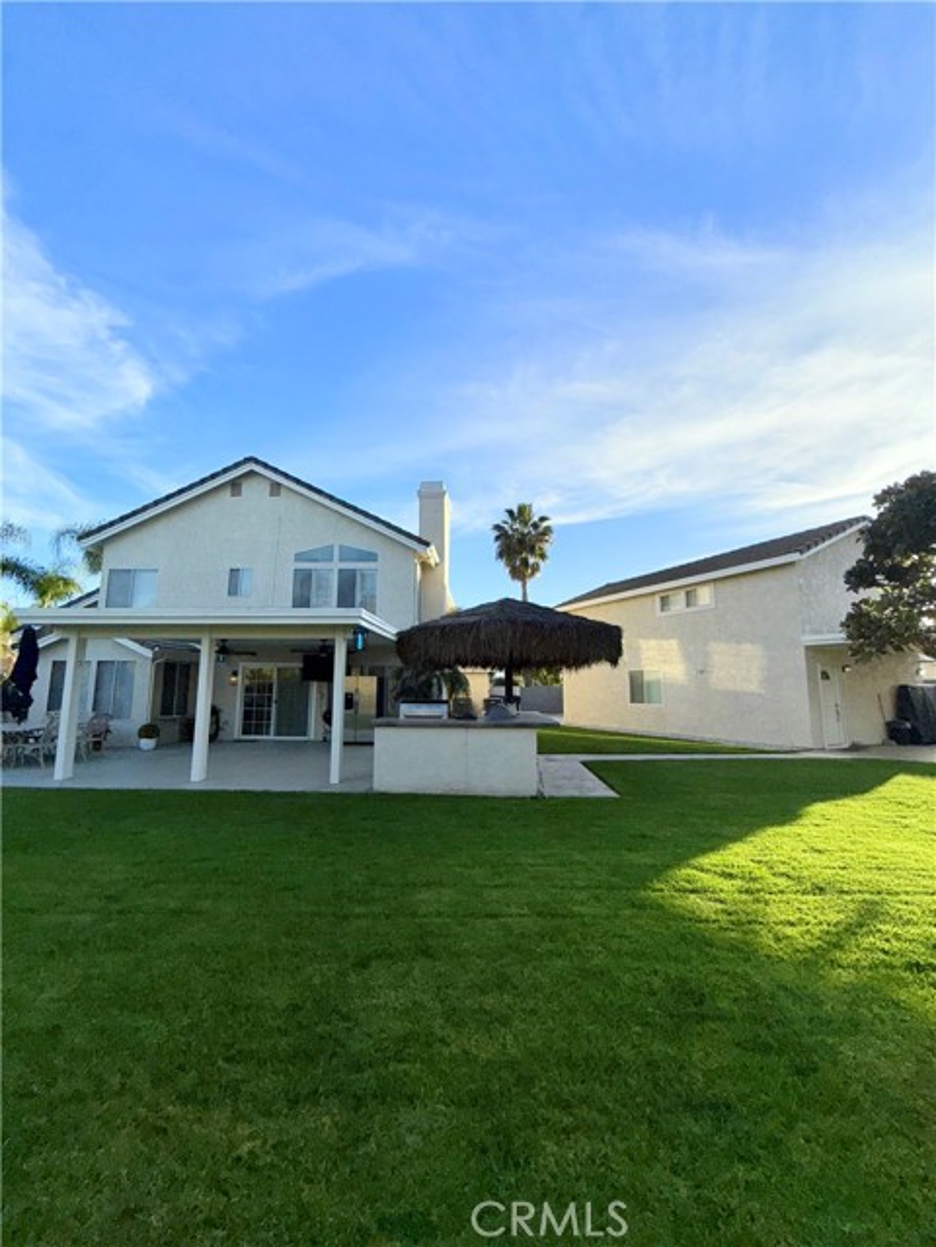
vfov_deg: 102.1
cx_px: 468
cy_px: 624
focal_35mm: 14
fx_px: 505
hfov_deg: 85.7
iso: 16
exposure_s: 1/1534
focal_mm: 2.22
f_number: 2.2
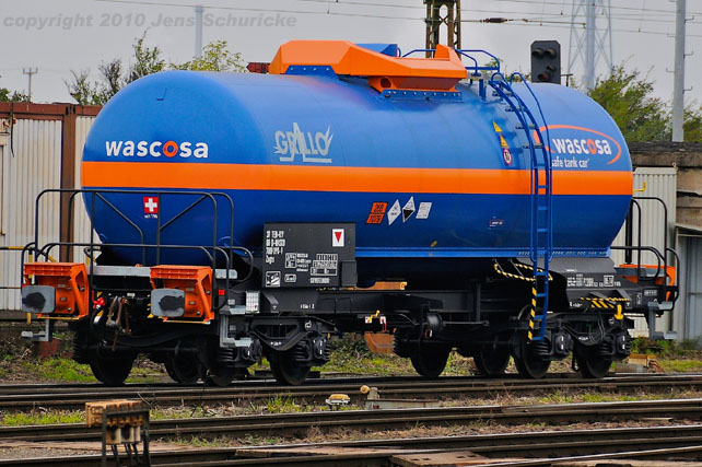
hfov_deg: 6.9
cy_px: 234
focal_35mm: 300
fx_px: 5845
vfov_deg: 4.6
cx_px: 351
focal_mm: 200
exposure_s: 1/400
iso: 320
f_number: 5.6
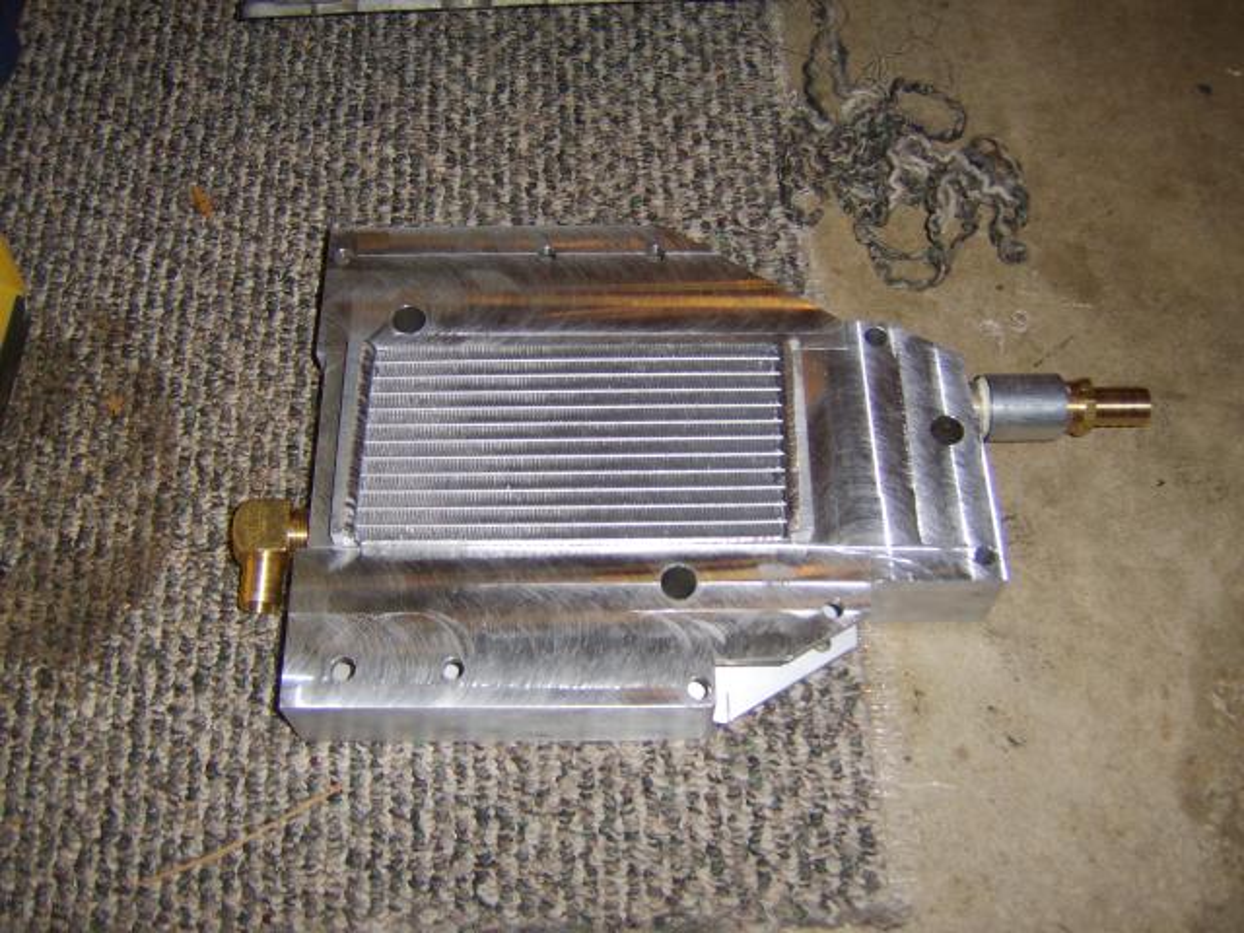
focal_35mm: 31
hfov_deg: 58.4
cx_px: 622
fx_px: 1114
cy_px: 466
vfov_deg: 45.4
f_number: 2.7
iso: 141
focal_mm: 8.13
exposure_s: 1/30
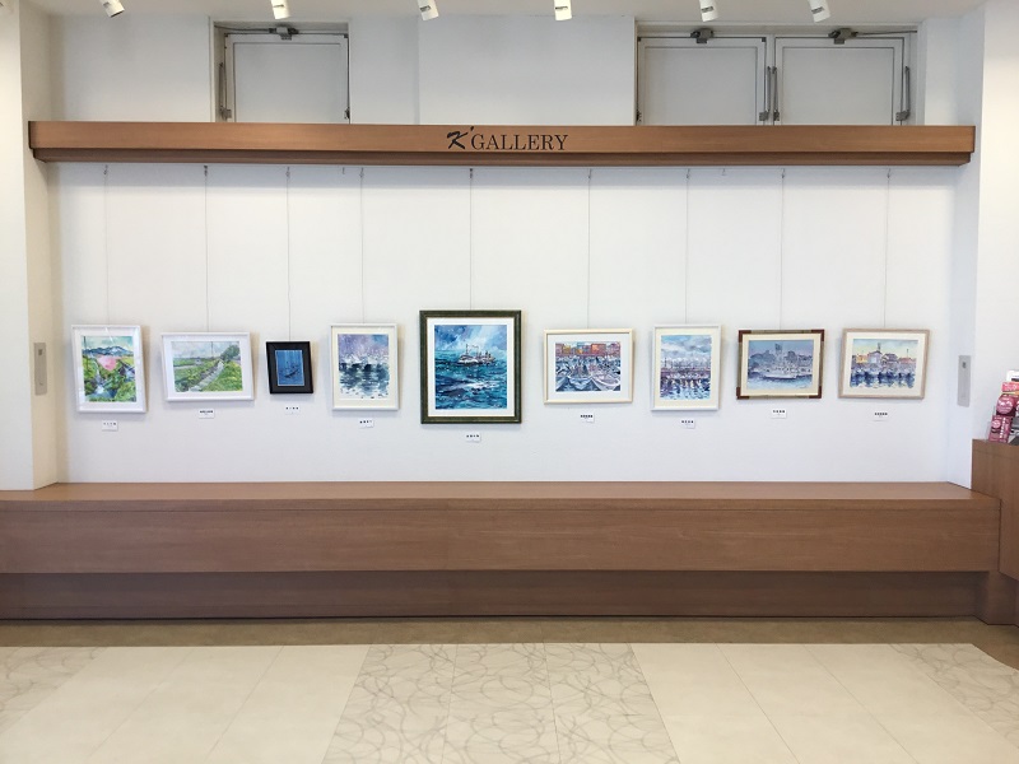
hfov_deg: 58.4
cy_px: 382
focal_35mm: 31
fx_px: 913
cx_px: 510
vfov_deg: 45.4
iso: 32
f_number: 2.4
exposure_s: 1/60
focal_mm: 3.3
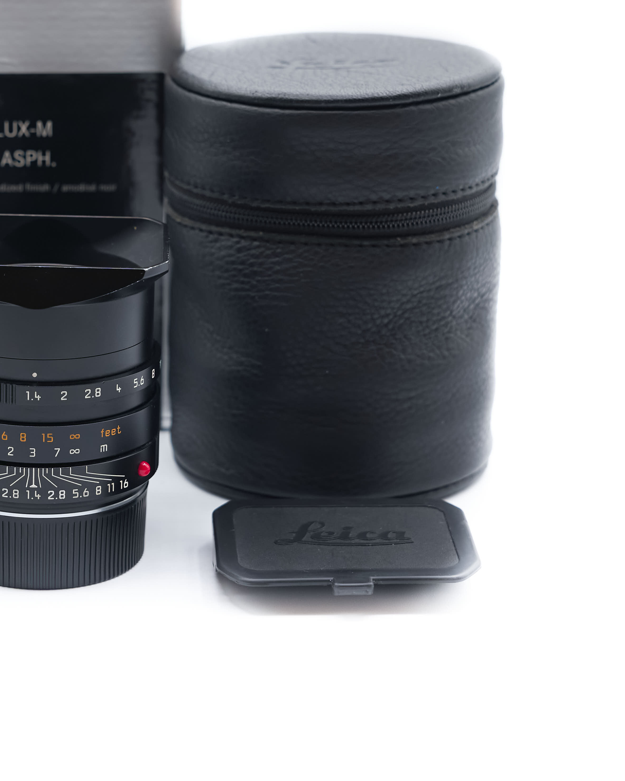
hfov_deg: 14.9
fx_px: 2359
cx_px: 13
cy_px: 281
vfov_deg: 18.8
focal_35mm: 102
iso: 400
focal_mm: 55
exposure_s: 1/250
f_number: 6.3
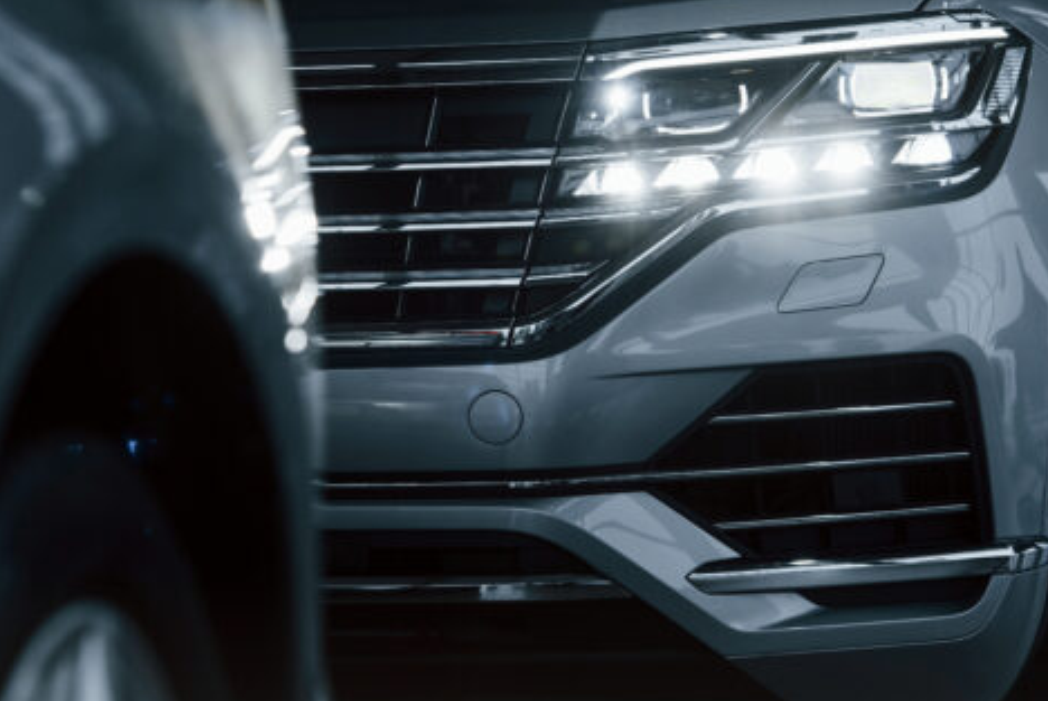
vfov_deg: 6.9
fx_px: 5828
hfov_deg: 10.3
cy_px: 297
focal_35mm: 200
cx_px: 372
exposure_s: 1/800
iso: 400
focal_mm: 122
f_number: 5
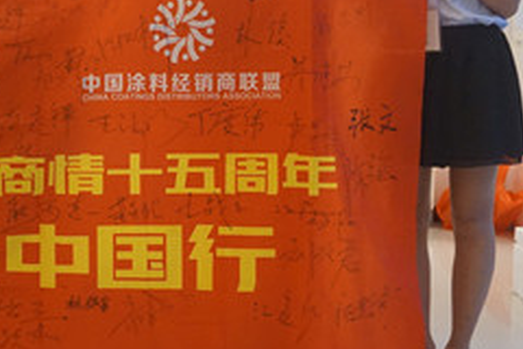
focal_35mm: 90
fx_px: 1307
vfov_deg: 14.9
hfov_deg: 22.4
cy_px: -10
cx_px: 113
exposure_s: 1/160
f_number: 4.5
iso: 2500
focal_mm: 24
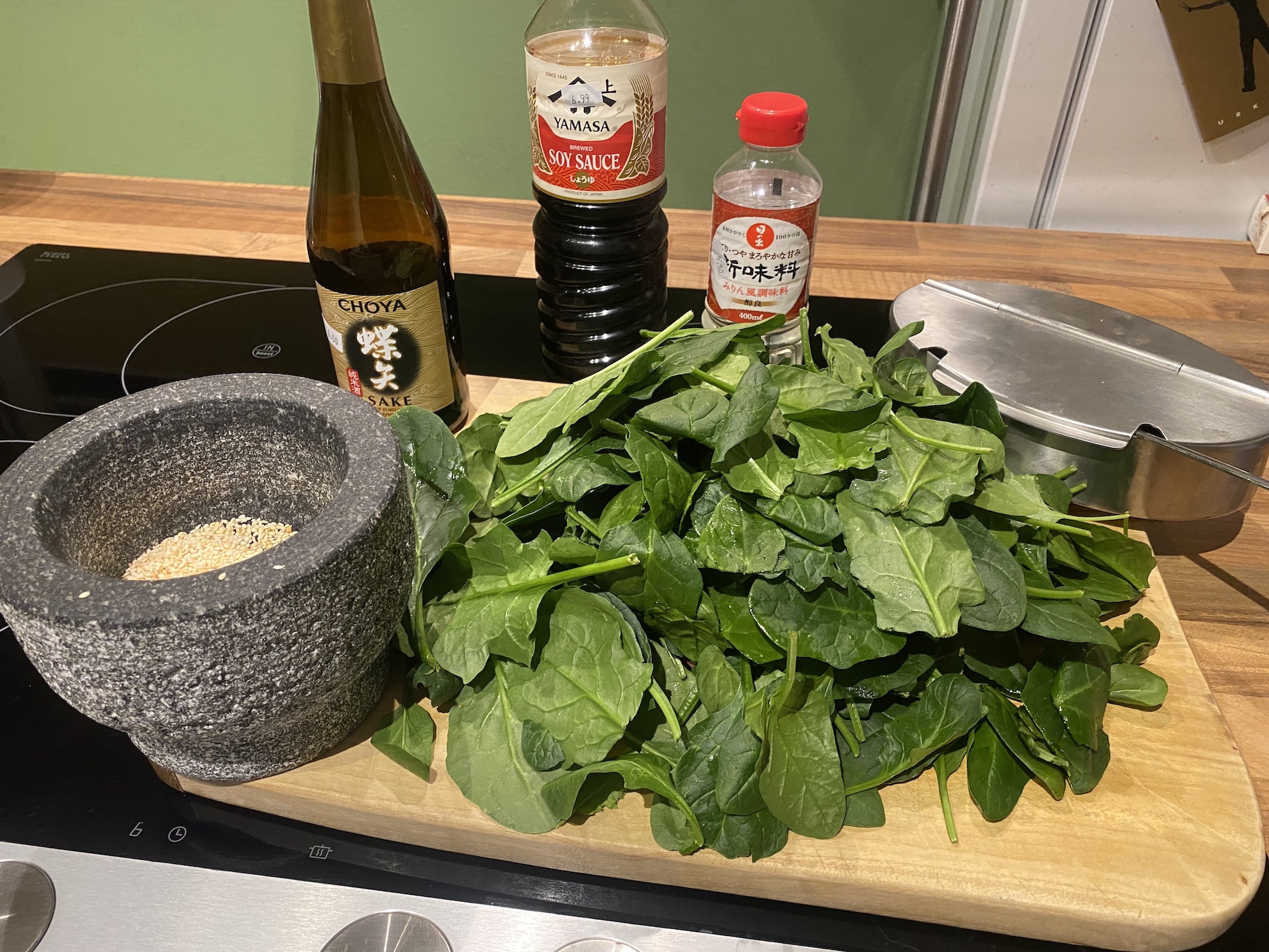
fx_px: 953
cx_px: 634
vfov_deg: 53.1
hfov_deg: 67.3
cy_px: 476
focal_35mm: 26
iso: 200
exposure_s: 1/50
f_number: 1.8
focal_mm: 4.25
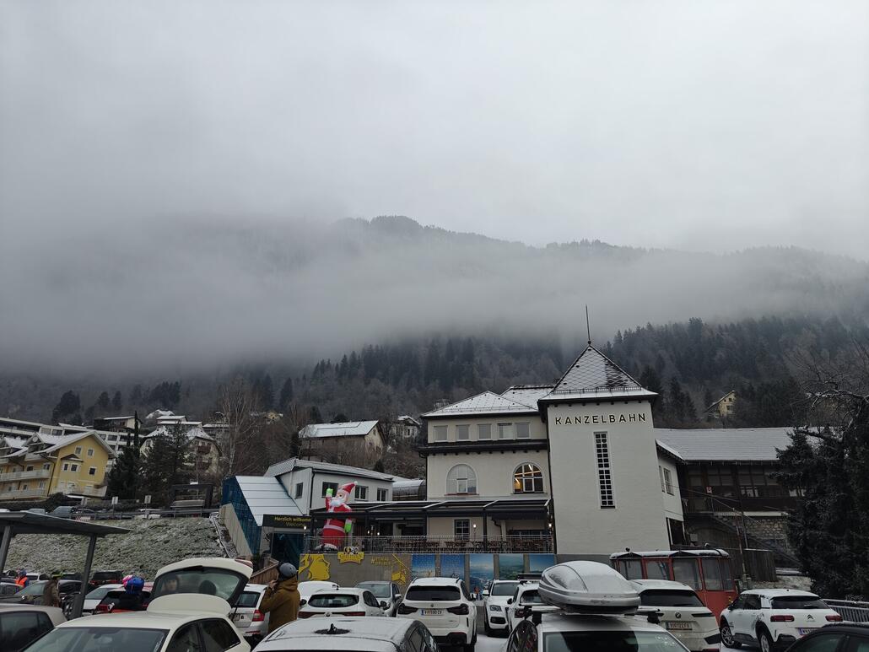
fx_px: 578
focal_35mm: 23
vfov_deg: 58.9
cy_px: 326
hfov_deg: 73.9
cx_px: 434
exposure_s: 1/283
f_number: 1.6
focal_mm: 6.06
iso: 50
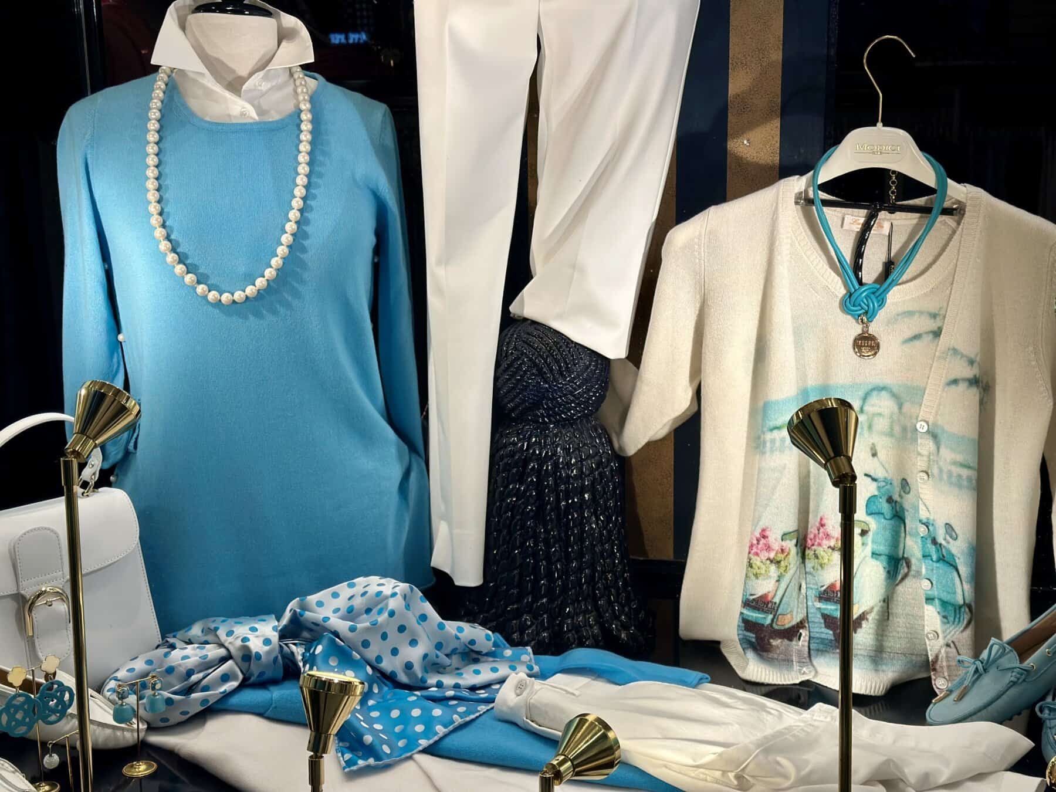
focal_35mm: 48
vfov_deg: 30.3
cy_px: 396
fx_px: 1464
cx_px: 528
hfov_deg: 39.7
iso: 80
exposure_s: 1/428
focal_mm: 6.86
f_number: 1.78
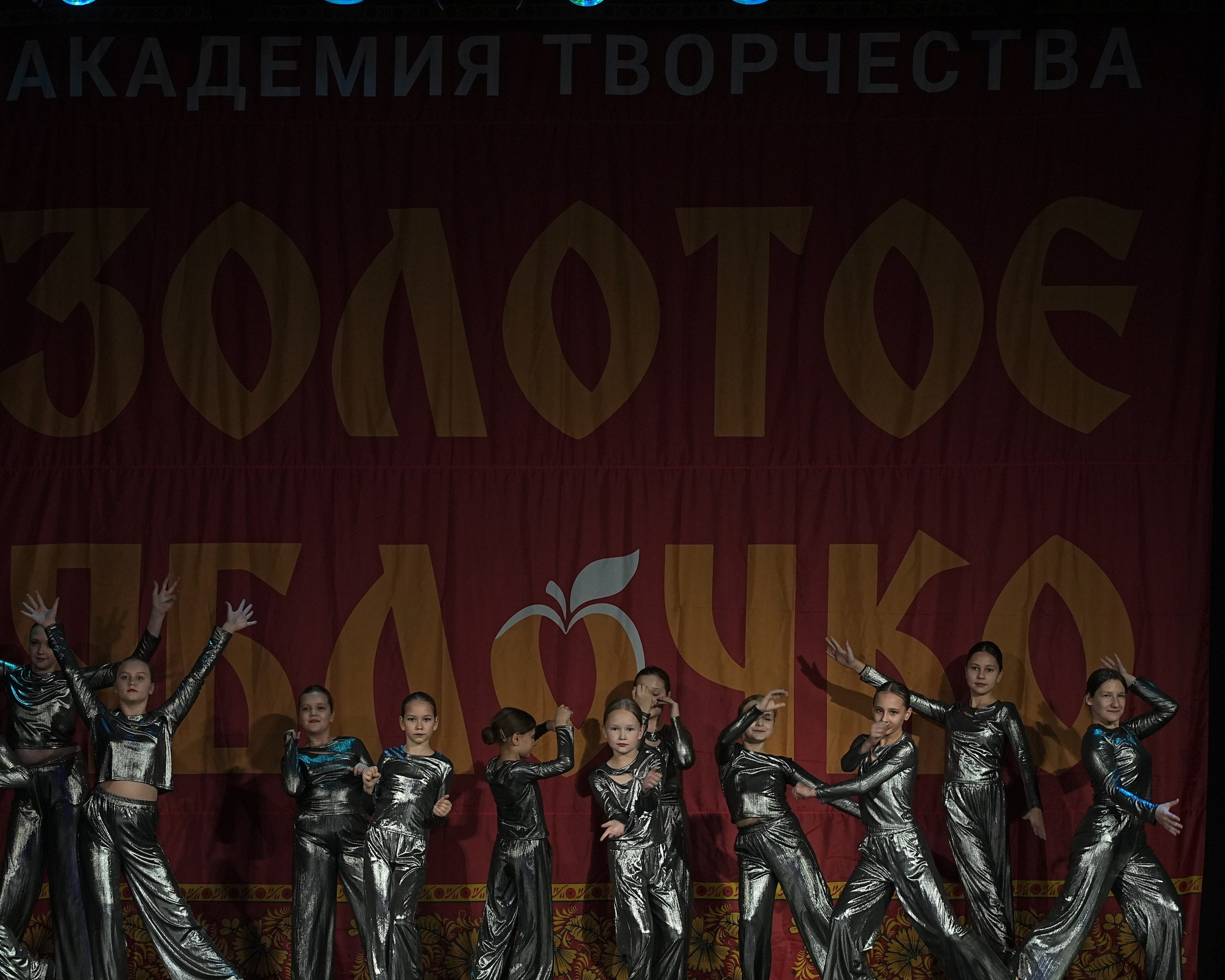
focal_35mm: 135
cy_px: 514
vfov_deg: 11.4
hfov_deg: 14.3
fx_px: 4895
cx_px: 494
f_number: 4
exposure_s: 1/400
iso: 2000
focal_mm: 104
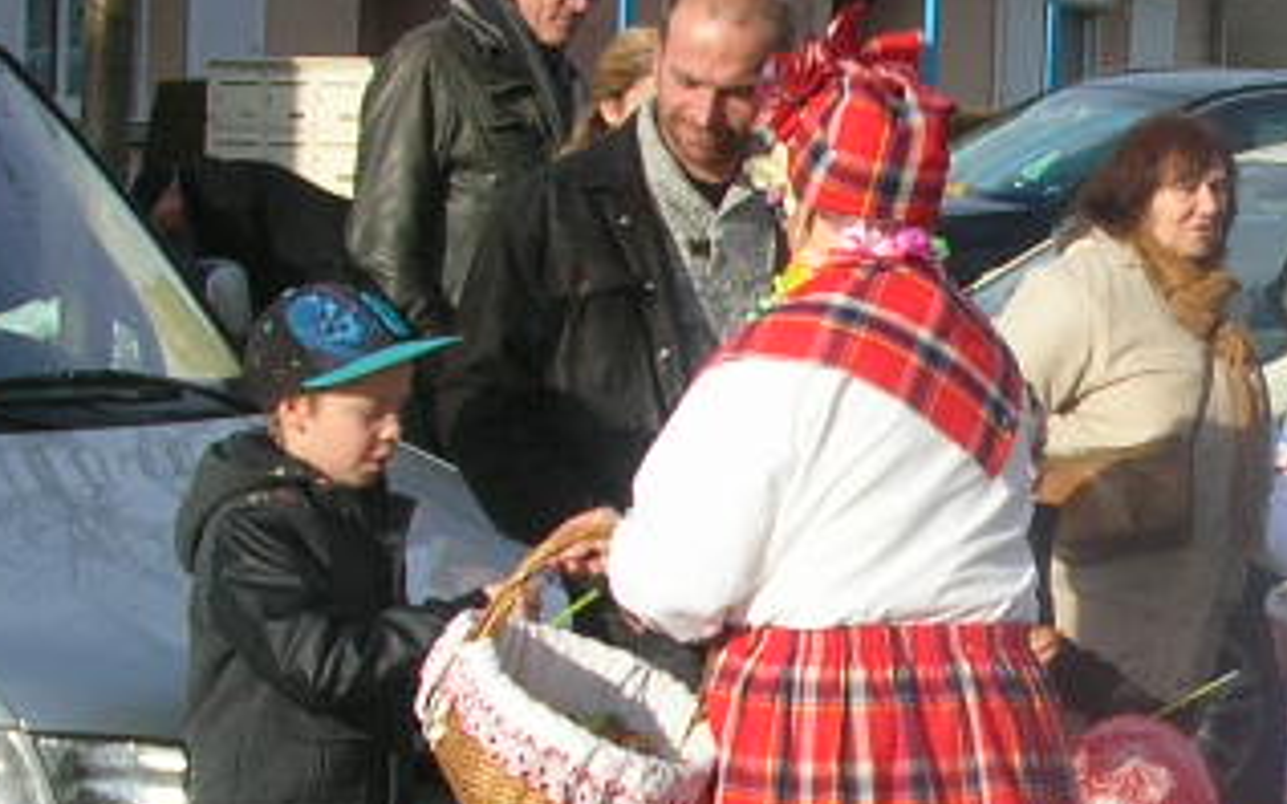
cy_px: 638
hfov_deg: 16.7
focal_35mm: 120
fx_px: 4208
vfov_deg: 10.9
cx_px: 1502
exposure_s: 1/294
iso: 50
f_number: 5.6
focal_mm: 5.8
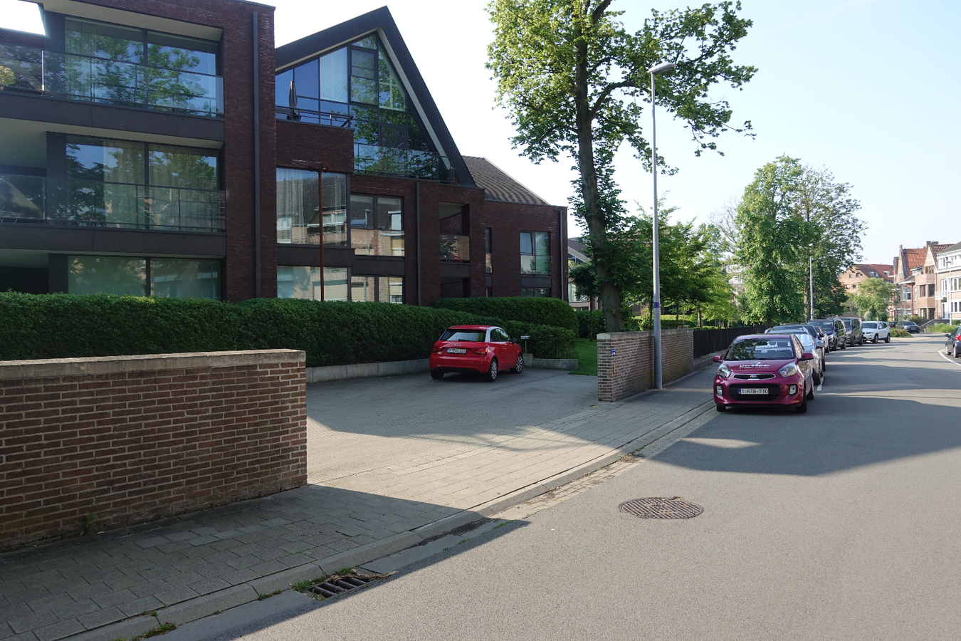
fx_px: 641
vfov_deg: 53.1
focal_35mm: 24
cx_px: 480
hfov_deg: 73.7
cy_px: 320
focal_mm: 8.8
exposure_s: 1/320
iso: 125
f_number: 4
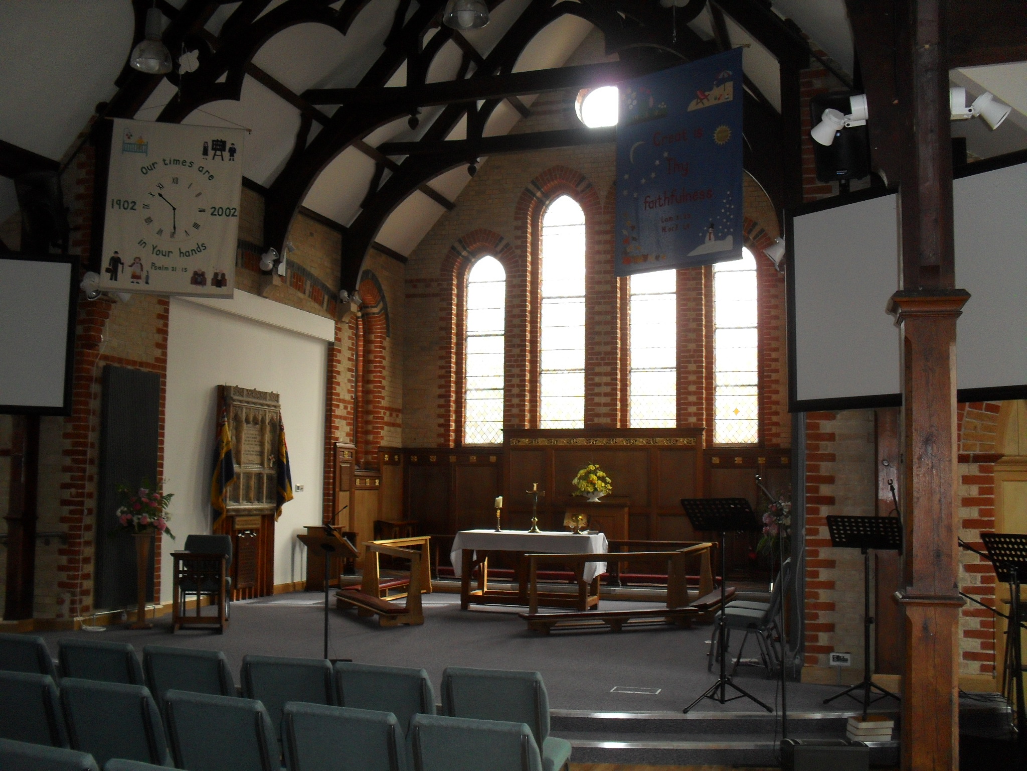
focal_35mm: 35
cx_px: 514
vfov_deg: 40.7
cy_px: 386
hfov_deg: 52.6
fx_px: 1038
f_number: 3.2
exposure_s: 1/45
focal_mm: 6.3
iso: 160
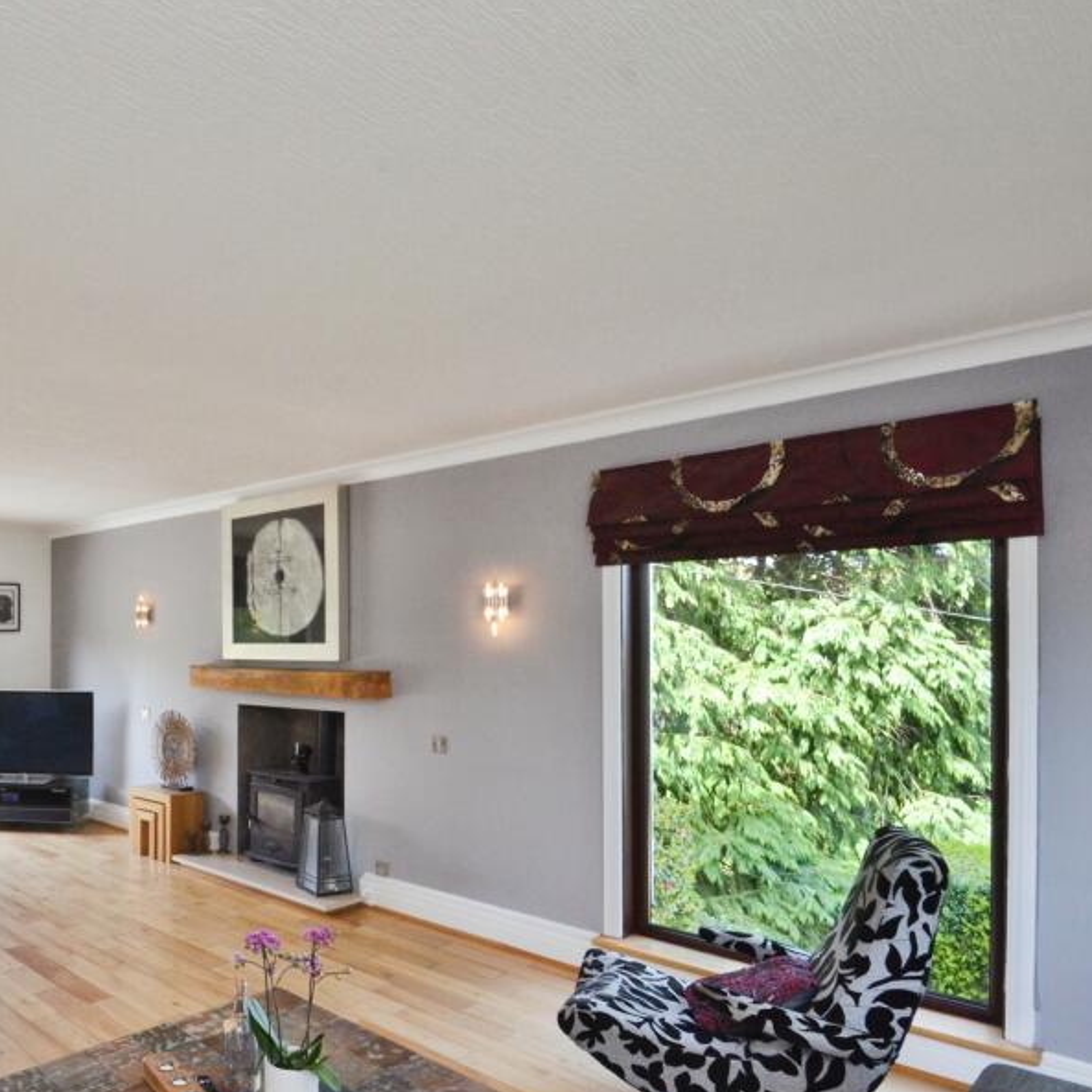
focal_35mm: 22
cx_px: 203
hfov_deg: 63.0
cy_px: 620
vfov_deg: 69.3
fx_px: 785
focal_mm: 10
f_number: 13
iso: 720
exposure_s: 1/40
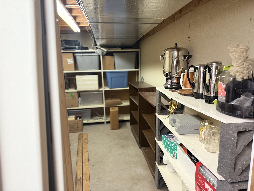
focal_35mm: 24
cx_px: 127
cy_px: 96
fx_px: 176
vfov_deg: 56.8
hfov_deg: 71.6
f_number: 1.78
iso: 250
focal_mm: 6.76
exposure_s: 1/60
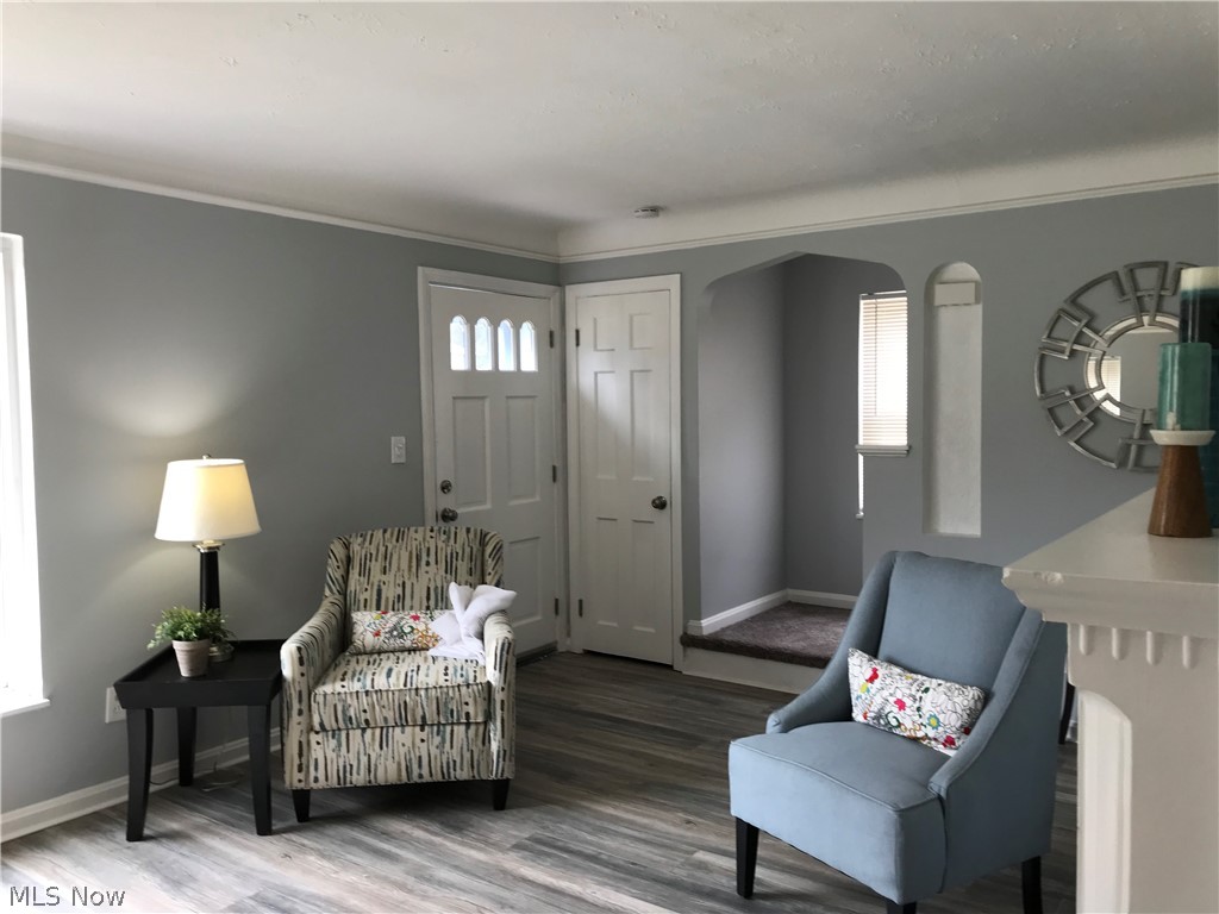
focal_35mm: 28
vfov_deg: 49.7
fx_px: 986
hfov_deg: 63.4
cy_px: 457
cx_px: 610
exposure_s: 1/60
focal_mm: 3.99
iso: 25
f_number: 1.8
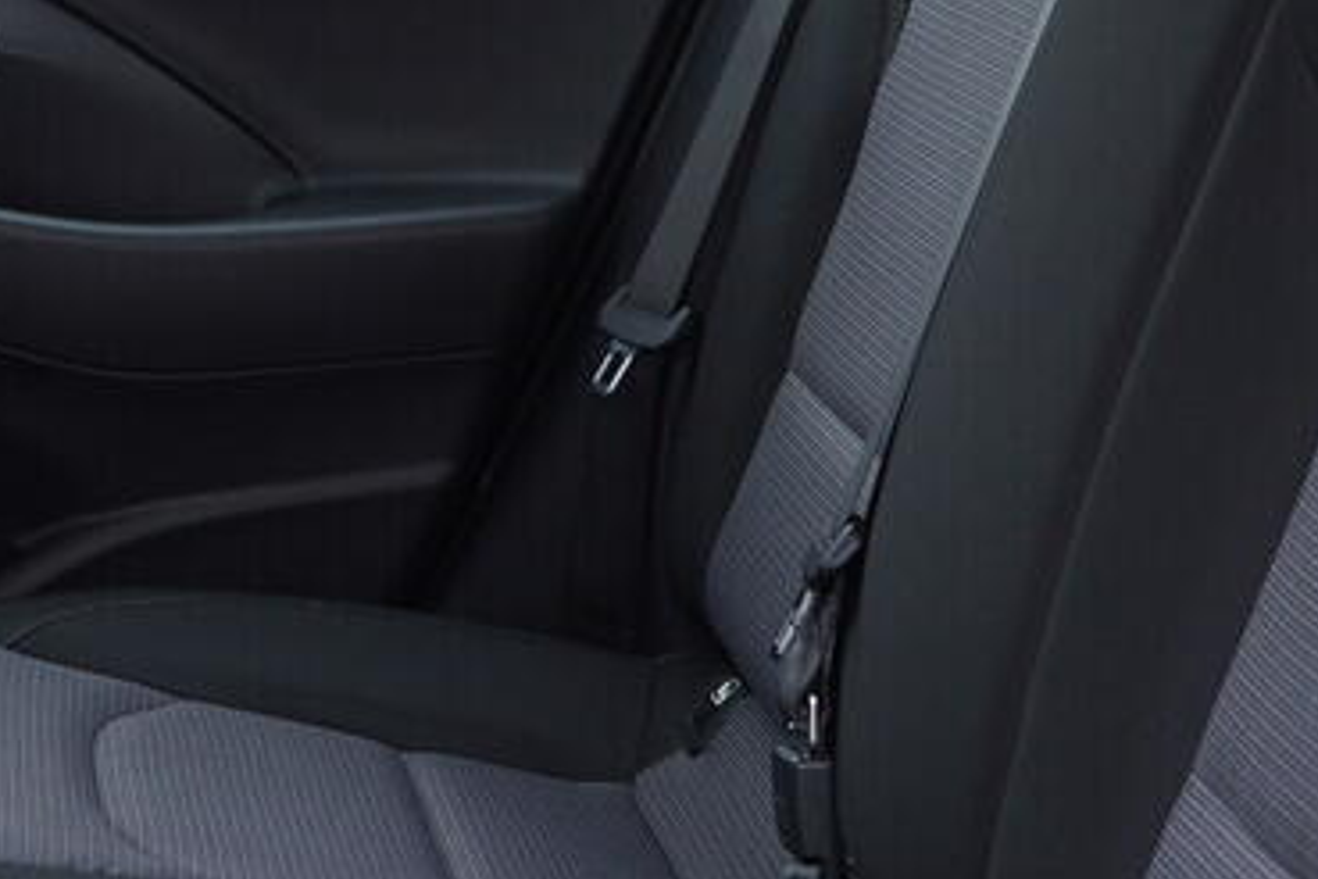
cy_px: 159
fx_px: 3661
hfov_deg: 20.2
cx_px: 321
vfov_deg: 13.6
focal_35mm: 100
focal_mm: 24
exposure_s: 1/40
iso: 160
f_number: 2.8
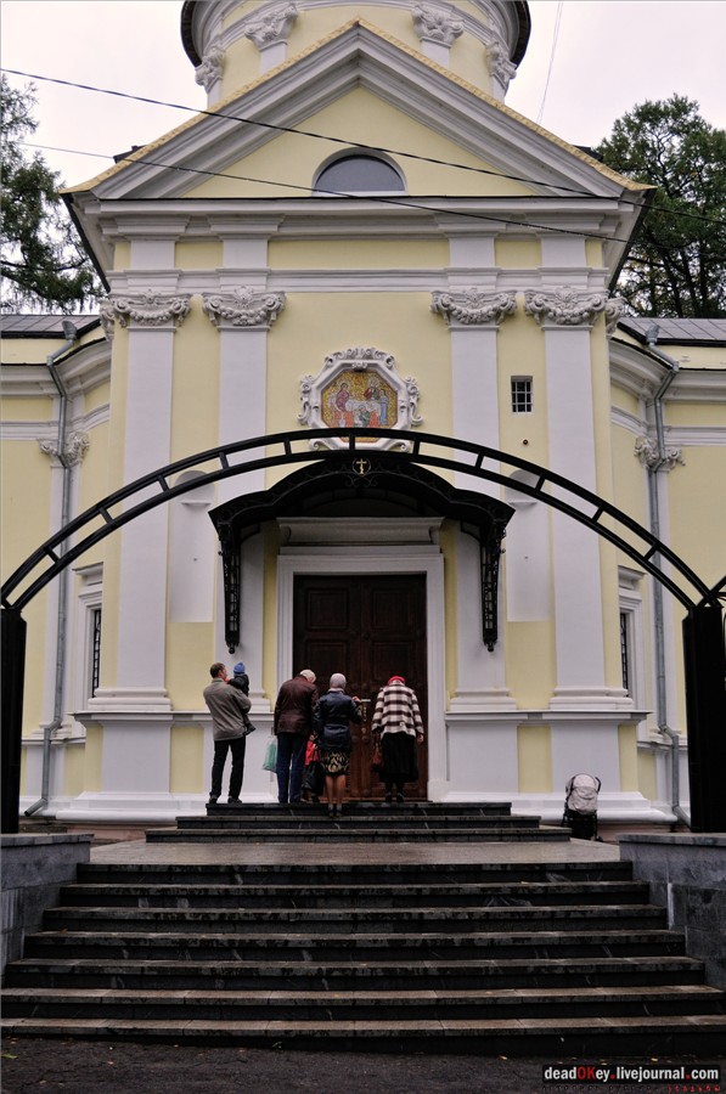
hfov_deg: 31.8
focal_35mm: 42
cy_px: 547
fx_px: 1275
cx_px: 363
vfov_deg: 46.5
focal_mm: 28
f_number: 4.5
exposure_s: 1/500
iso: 400
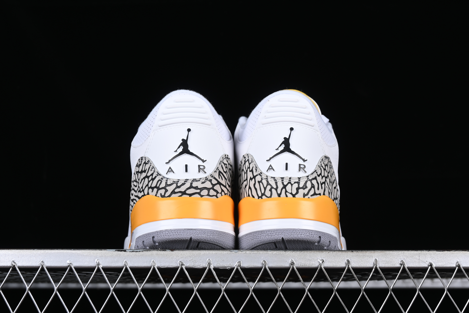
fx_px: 977
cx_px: 234
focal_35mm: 75
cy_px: 156
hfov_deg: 27.0
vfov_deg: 18.2
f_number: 8
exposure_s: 1/125
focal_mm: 50
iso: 160
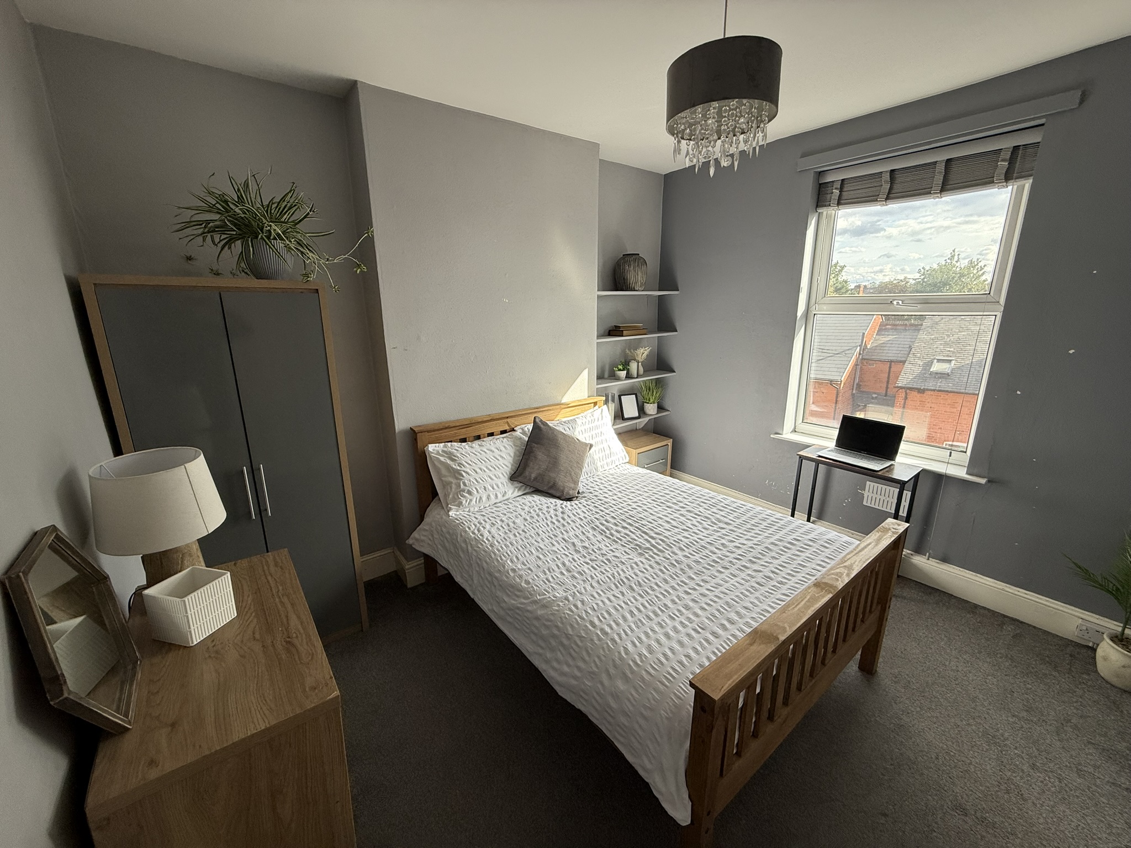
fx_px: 457
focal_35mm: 14
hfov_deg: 102.1
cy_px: 424
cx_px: 566
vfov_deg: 85.7
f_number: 2.2
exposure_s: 1/239
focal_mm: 2.22
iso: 64
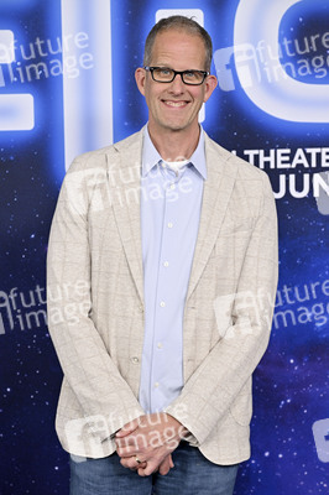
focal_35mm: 94
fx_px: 1291
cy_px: 248
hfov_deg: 14.5
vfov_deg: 21.7
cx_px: 164
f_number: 5.6
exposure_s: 1/320
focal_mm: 94
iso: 1600
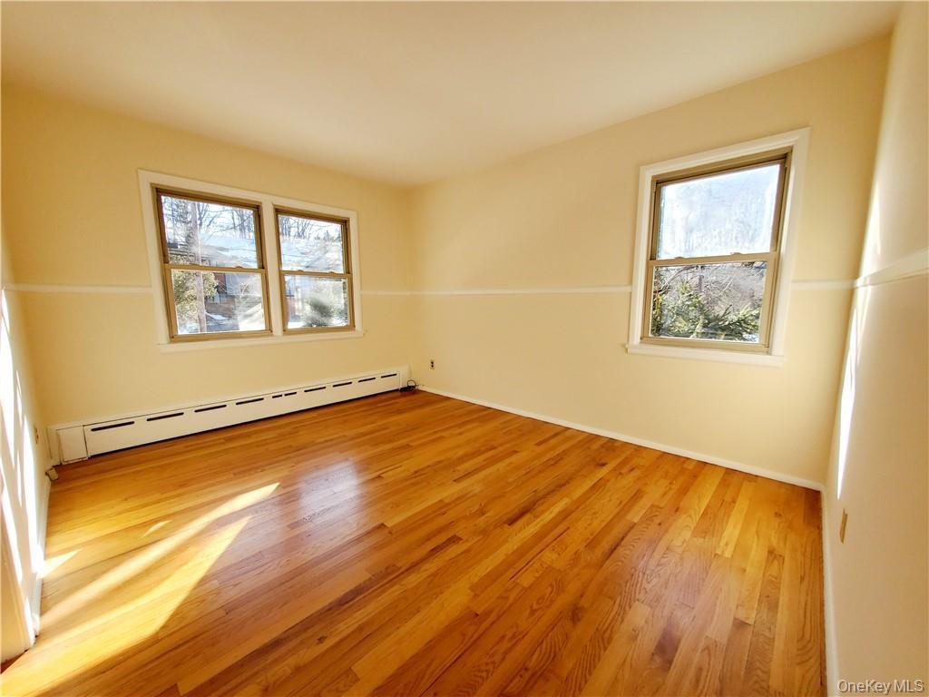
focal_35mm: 13
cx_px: 464
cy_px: 348
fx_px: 349
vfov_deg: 89.9
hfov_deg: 106.2
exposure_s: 1/115
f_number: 2.2
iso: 50
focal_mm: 1.8
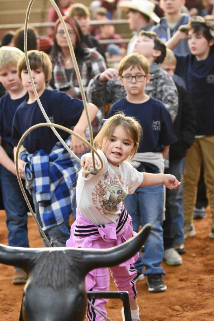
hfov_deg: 13.0
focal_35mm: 105
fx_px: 936
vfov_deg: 19.5
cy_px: 160
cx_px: 107
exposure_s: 1/800
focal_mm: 70
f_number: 2.8
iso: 12800
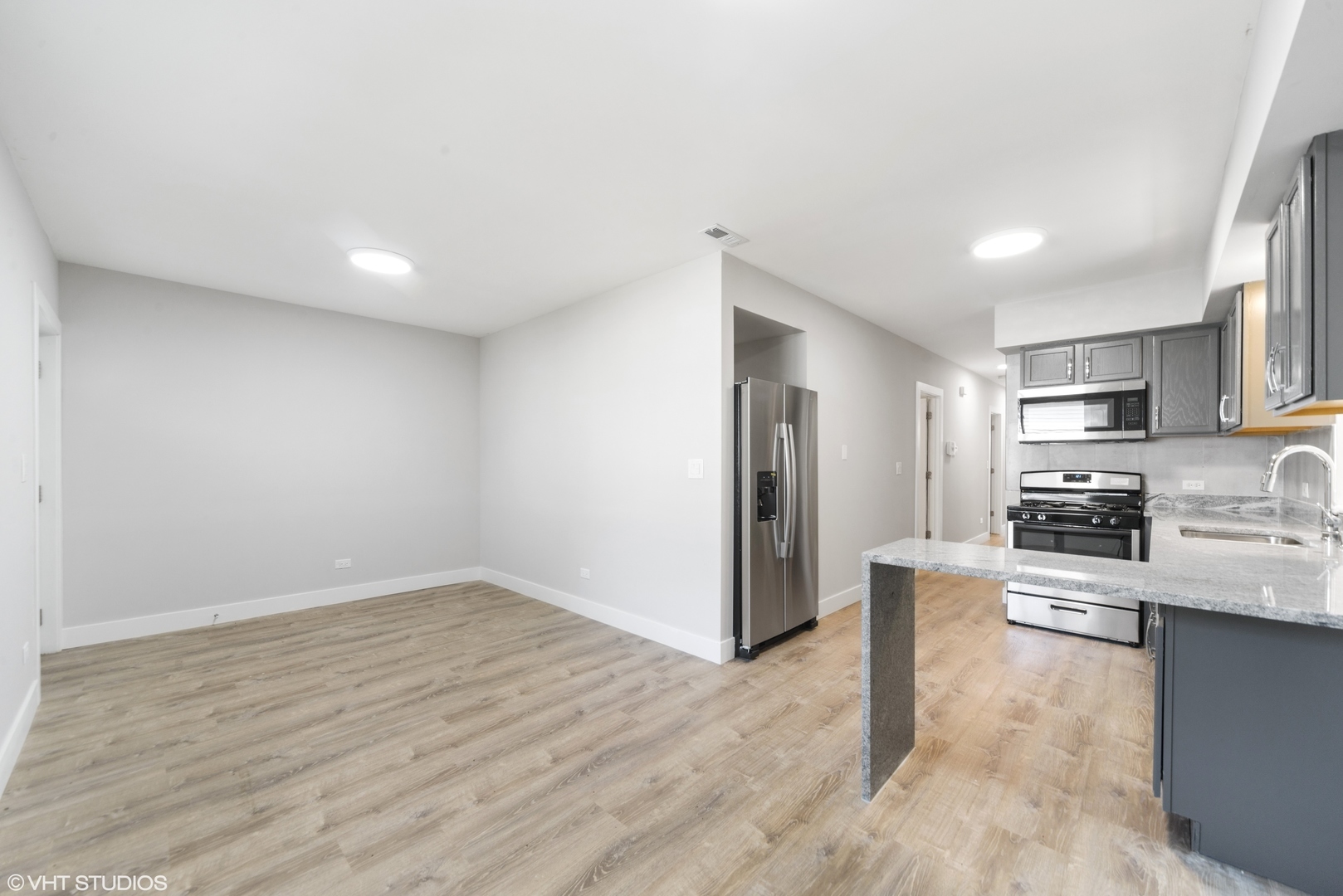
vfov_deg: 81.3
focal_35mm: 14
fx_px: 522
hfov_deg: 104.2
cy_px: 448
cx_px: 672
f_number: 8
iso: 400
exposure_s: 1/4
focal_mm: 14
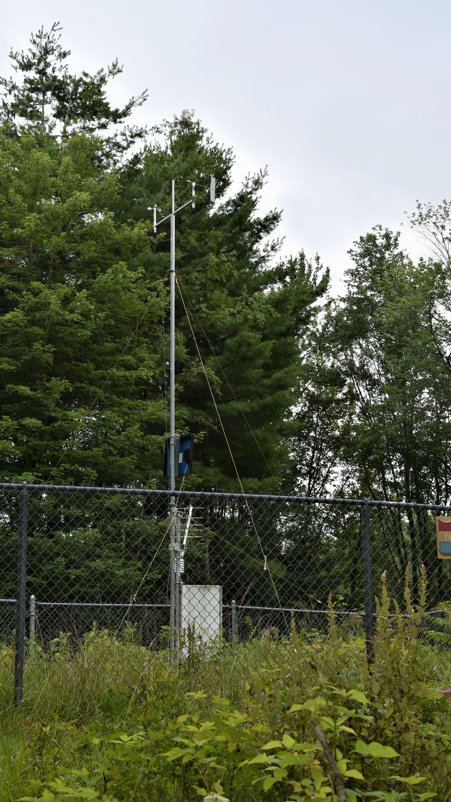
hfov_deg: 20.0
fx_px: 1276
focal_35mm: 60
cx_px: 233
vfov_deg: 34.9
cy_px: 400
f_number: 8
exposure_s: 1/250
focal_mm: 38
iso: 100
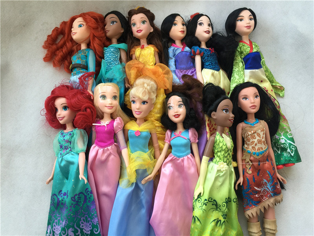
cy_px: 118
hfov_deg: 61.7
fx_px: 263
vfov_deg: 48.2
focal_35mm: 29
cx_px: 157
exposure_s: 1/33
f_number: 2.2
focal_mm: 4.15
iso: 32
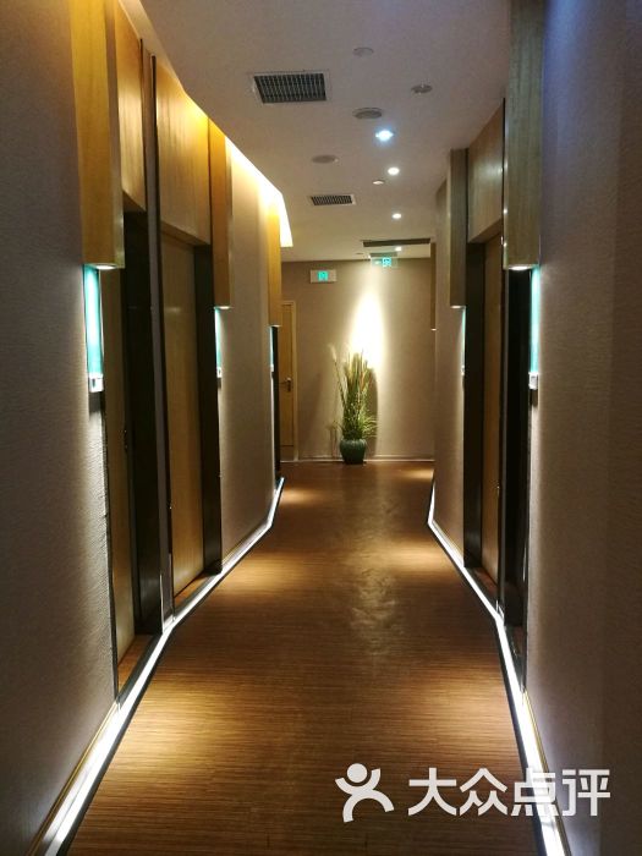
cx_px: 321
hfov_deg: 51.4
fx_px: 668
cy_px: 428
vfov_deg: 65.3
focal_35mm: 27
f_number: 2.2
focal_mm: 4.5
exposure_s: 1/33.3
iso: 320
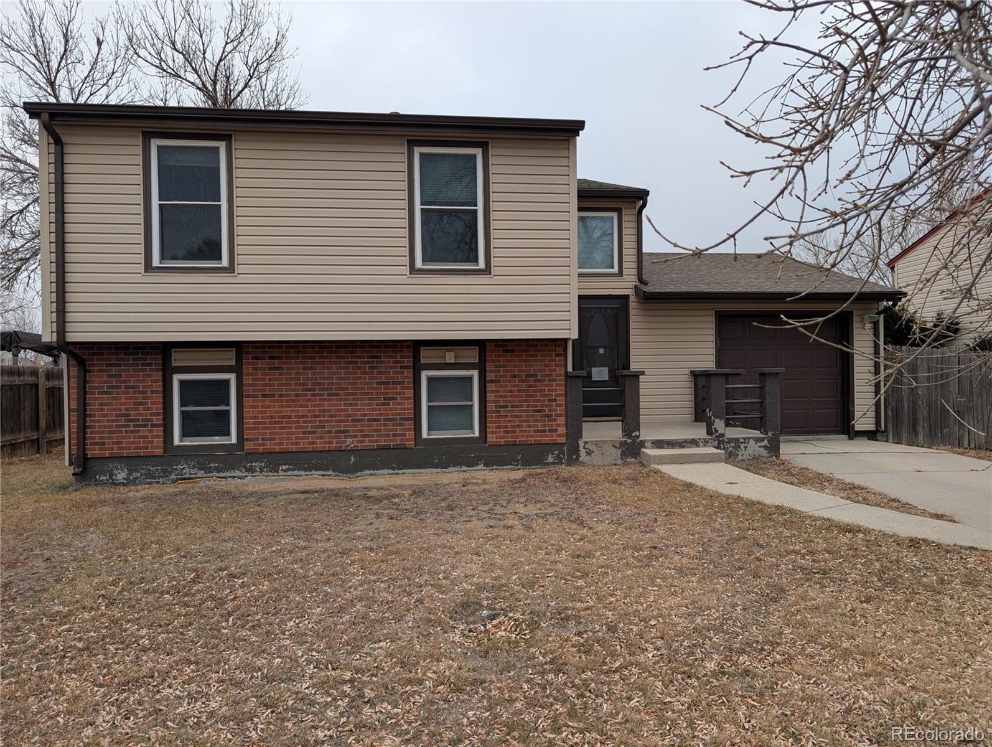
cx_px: 496
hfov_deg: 71.5
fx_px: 689
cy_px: 374
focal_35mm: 24
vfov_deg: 56.9
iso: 23
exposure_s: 1/584
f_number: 1.68
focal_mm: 6.9
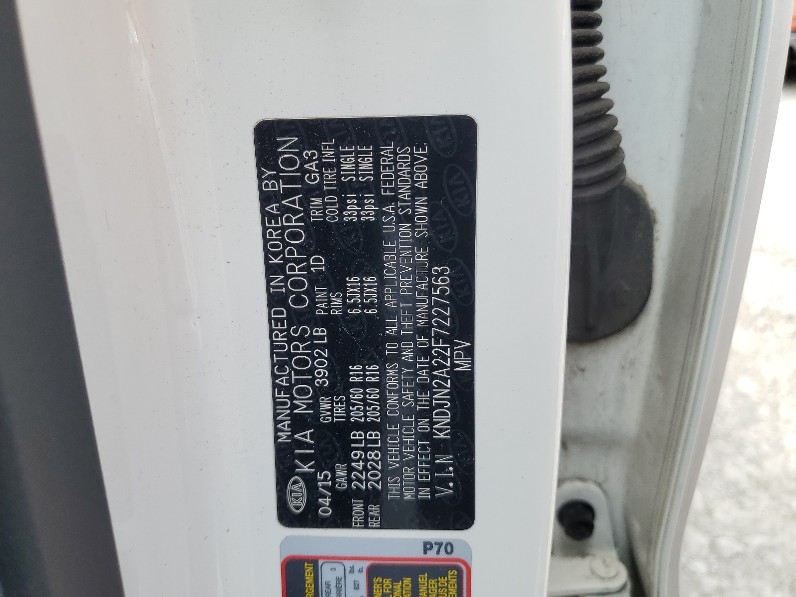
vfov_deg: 53.1
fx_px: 598
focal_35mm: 26
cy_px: 298
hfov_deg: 67.3
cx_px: 398
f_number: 1.5
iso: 50
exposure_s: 1/526
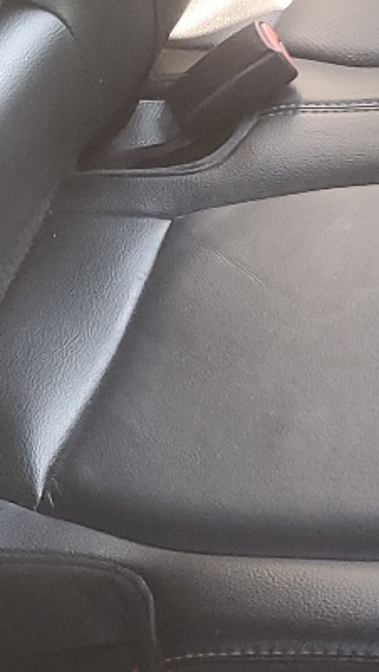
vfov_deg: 18.8
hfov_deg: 10.3
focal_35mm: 113
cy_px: 139
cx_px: -208
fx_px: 2016
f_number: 1.5
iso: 89
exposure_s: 1/120
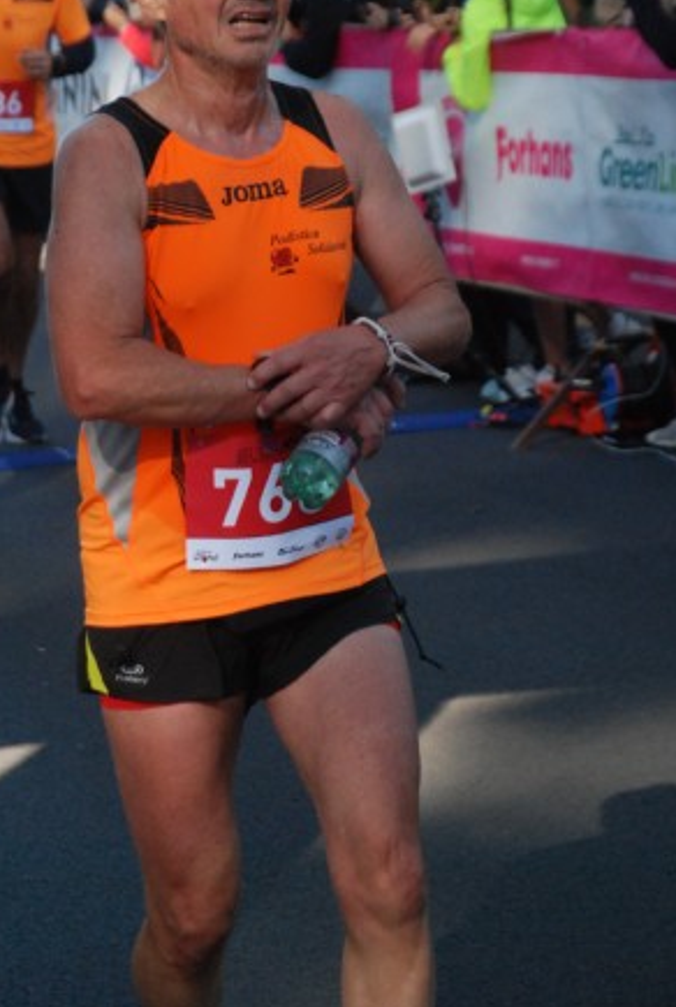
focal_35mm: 176
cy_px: 345
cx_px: 274
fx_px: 4925
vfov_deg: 11.7
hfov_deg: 7.9
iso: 1000
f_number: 5.6
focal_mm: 85
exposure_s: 1/400
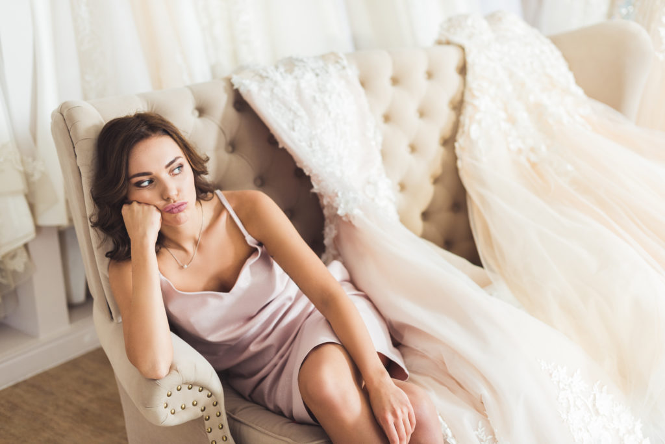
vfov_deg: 27.0
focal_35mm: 50
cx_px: 332
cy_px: 222
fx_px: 924
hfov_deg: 39.6
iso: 500
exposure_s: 1/200
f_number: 2.5
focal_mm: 50
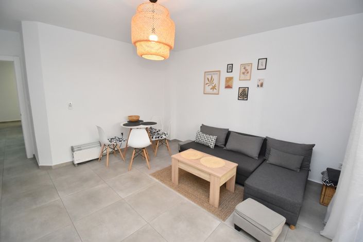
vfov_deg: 77.3
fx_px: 151
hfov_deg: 100.4
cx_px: 182
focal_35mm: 15
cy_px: 121
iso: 800
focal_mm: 10
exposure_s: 1/125
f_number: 4.5
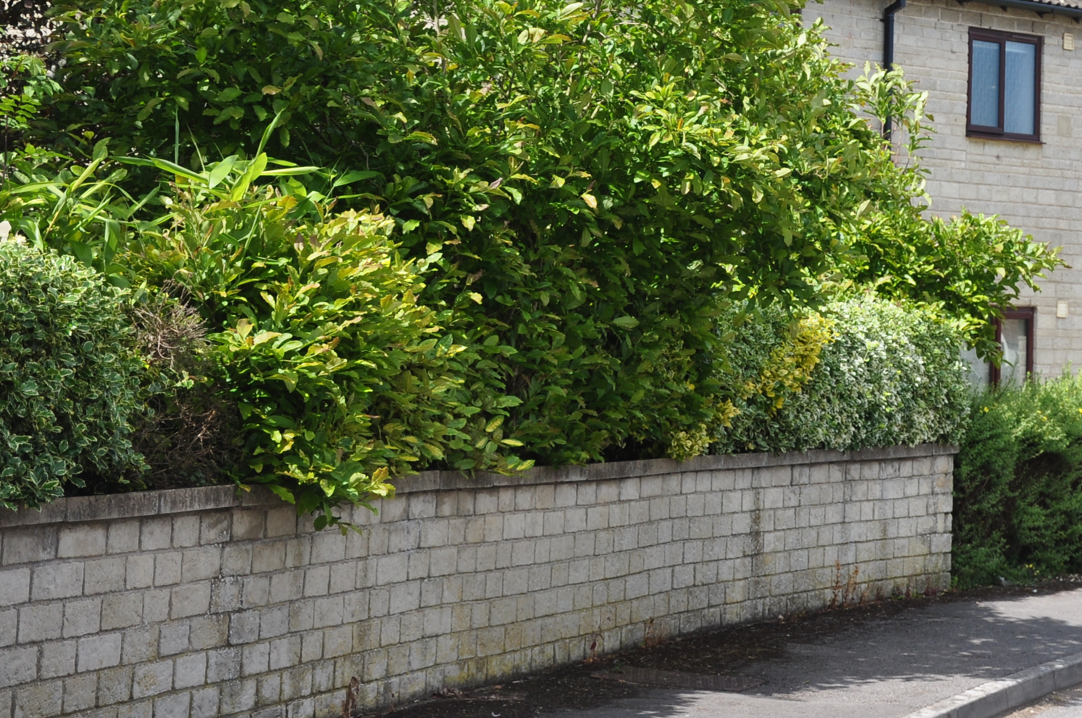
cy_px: 100
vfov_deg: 12.7
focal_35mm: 107
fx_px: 3212
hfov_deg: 18.8
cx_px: 985
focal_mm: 38
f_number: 5
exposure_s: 1/800
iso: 200
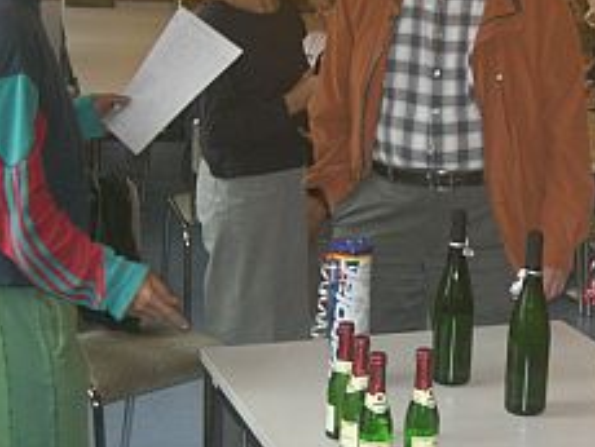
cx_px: 504
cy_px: 114
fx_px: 1377
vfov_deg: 18.4
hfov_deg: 23.9
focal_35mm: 80
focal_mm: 7.56
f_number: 3.3
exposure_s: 1/60
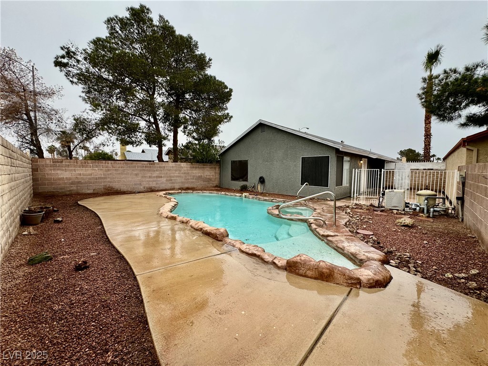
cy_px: 183
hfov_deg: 102.1
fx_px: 197
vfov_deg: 85.7
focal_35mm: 14
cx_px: 244
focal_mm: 2.22
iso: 40
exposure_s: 1/150
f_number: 2.2
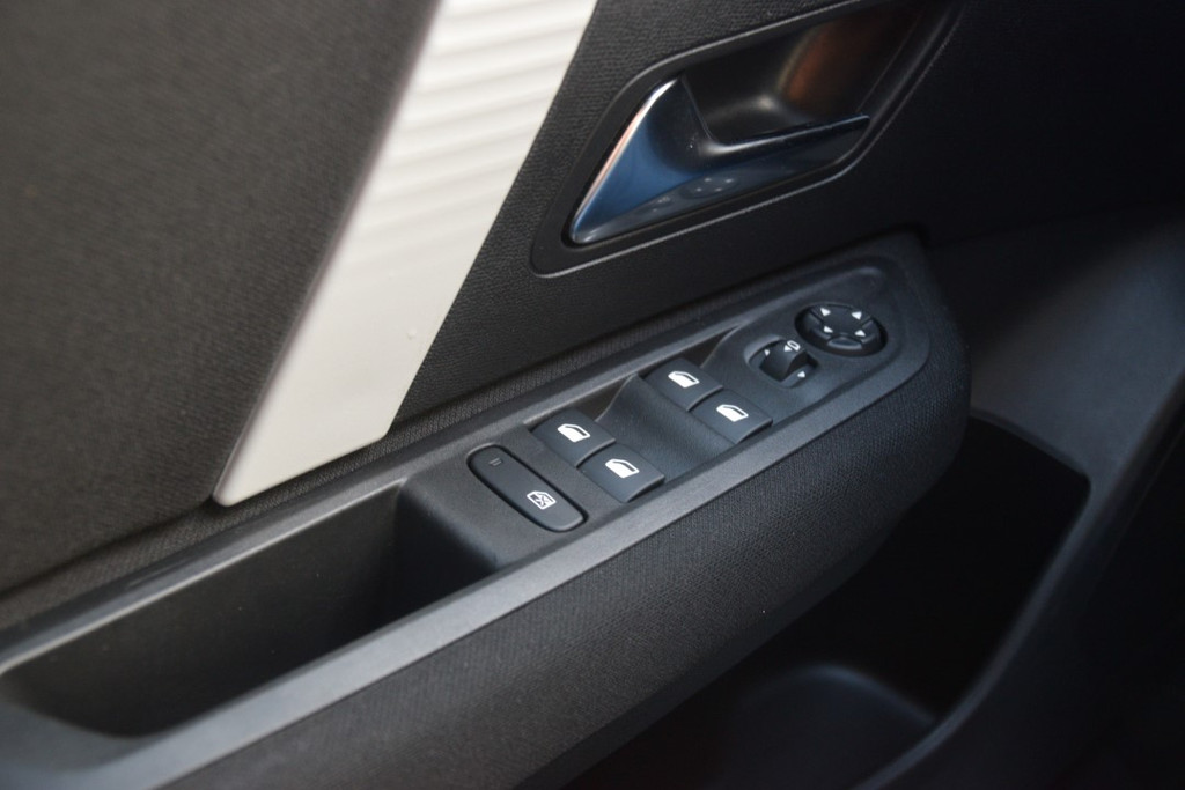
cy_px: 395
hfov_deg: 41.1
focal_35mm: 48
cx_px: 592
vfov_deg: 28.1
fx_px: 1580
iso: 1000
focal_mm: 32
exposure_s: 1/60
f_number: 4.2
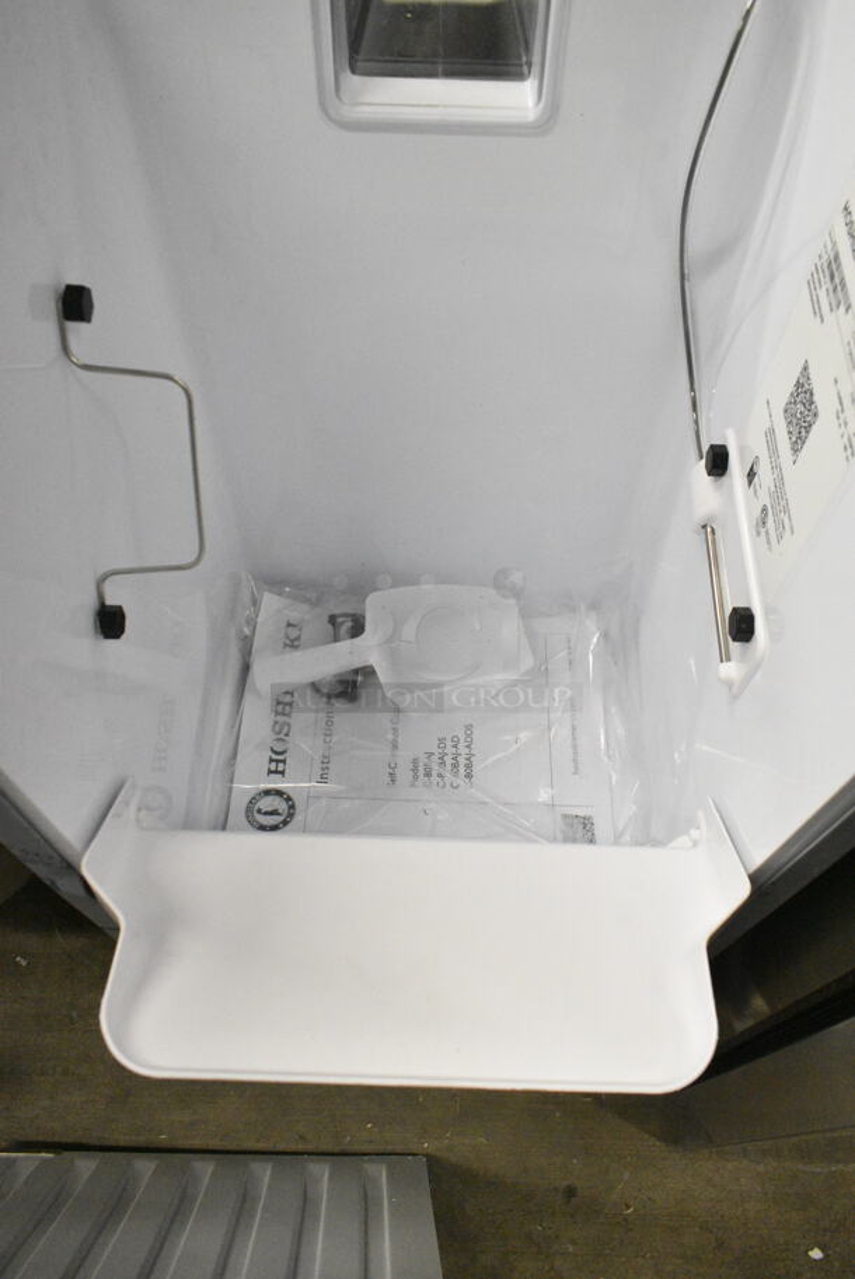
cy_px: 640
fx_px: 960
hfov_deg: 48.0
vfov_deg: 67.3
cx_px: 428
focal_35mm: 27
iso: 6400
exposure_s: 1/200
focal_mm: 18
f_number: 7.1
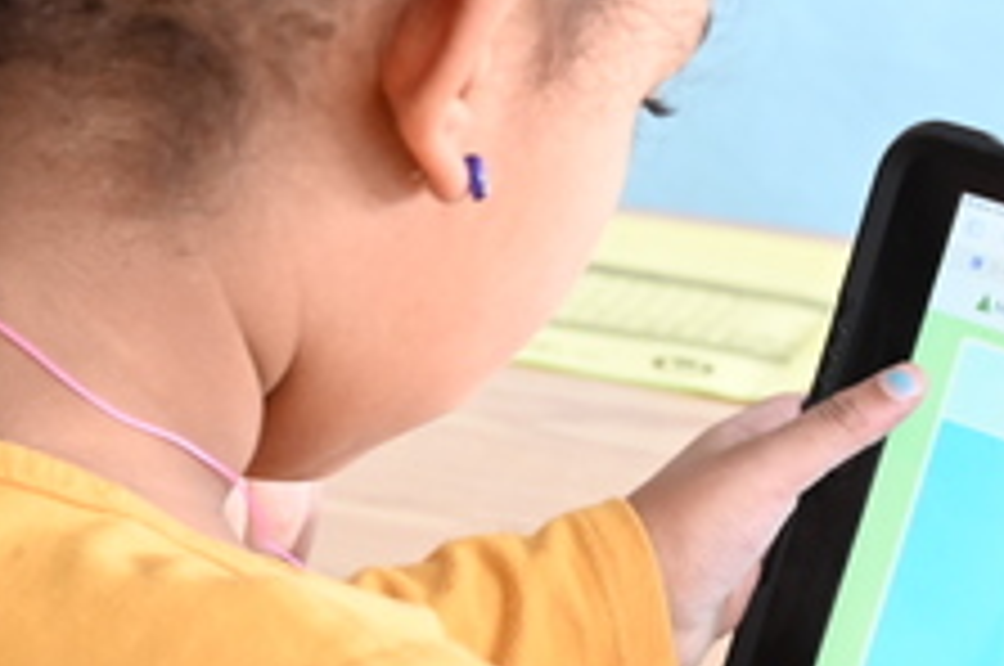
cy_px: 497
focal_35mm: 161
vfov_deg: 8.5
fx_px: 4484
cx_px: -626
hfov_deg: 12.0
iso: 1400
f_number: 4
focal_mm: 35
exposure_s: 1/125
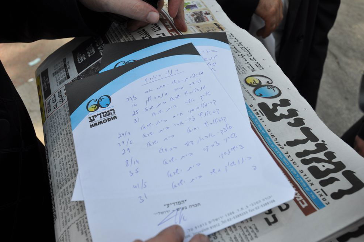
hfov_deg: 60.3
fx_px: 313
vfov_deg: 42.2
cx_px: 184
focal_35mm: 31
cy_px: 124
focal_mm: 20
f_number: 7.1
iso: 200
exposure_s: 1/200
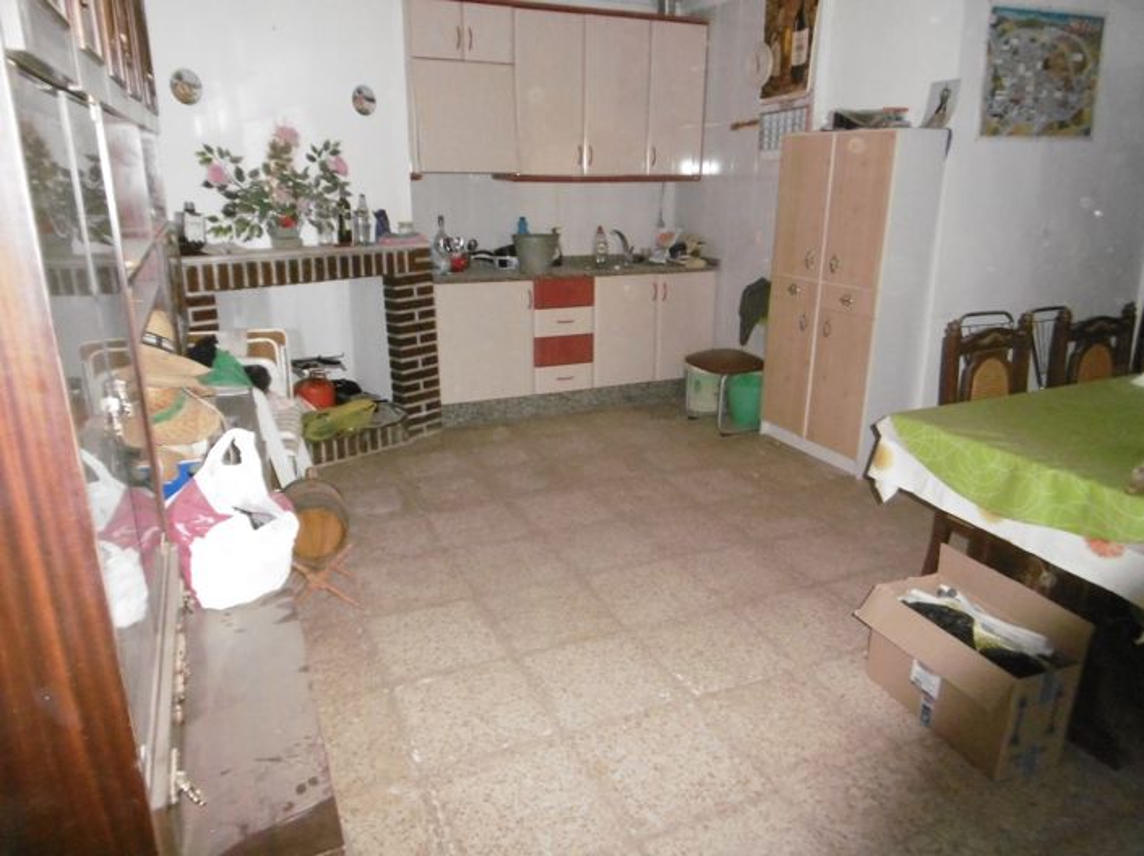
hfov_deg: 71.6
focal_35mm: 24
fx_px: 793
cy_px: 428
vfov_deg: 56.8
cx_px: 572
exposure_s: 1/60
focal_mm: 4.3
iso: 640
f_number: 3.1
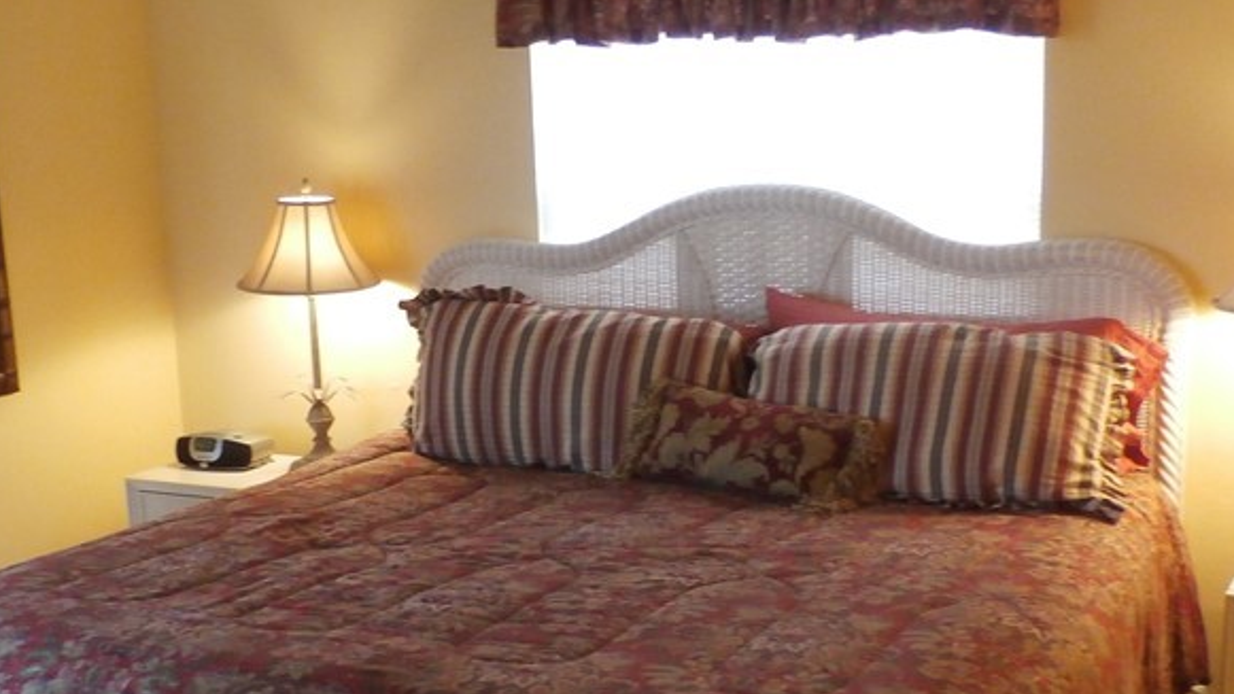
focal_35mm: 48
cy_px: 439
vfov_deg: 24.9
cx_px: 556
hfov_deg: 42.8
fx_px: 1571
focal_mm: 4.5
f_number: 3
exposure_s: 1/20
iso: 400
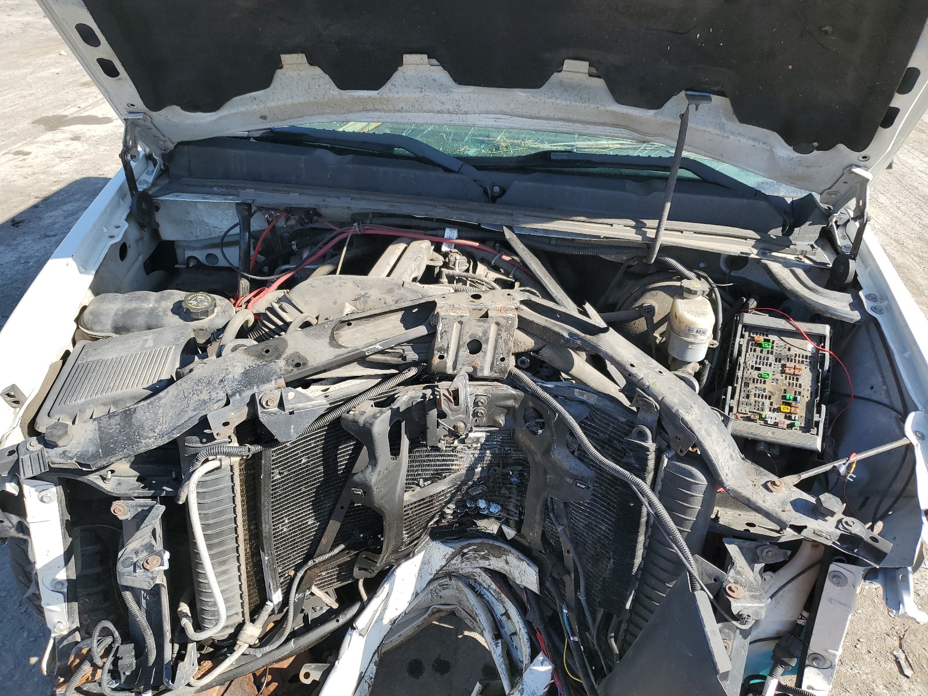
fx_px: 697
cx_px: 464
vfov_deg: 53.1
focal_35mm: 26
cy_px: 348
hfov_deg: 67.3
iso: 50
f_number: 1.5
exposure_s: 1/1250
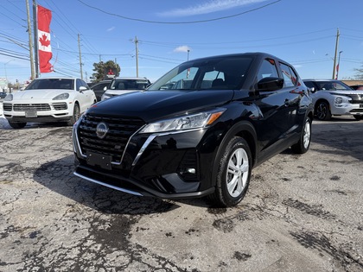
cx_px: 182
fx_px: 252
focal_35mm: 24
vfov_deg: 56.8
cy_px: 136
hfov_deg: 71.6
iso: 80
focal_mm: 6.76
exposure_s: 1/4405
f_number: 1.78
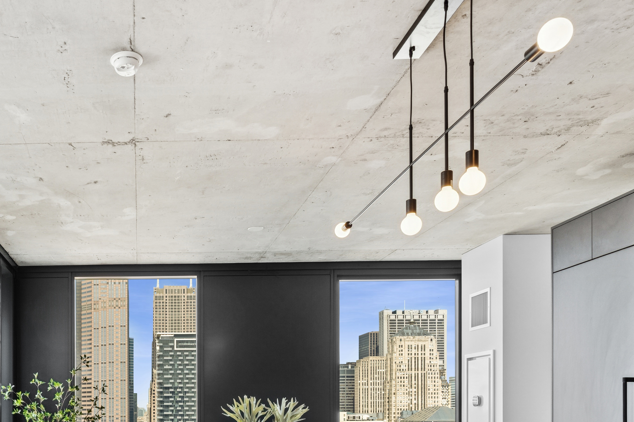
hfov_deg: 50.8
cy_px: 426
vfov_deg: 34.3
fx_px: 616
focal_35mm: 35
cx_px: 118
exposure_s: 1/60
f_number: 8
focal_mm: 16
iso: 320
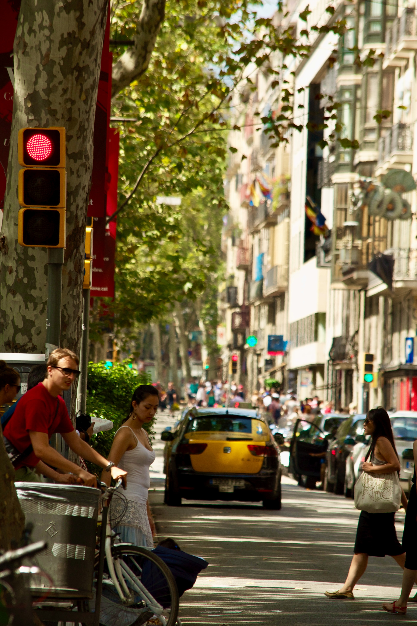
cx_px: 208
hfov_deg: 4.2
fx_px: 5733
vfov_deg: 6.2
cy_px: 313
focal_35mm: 330
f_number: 8
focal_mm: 220
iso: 200
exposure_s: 1/250
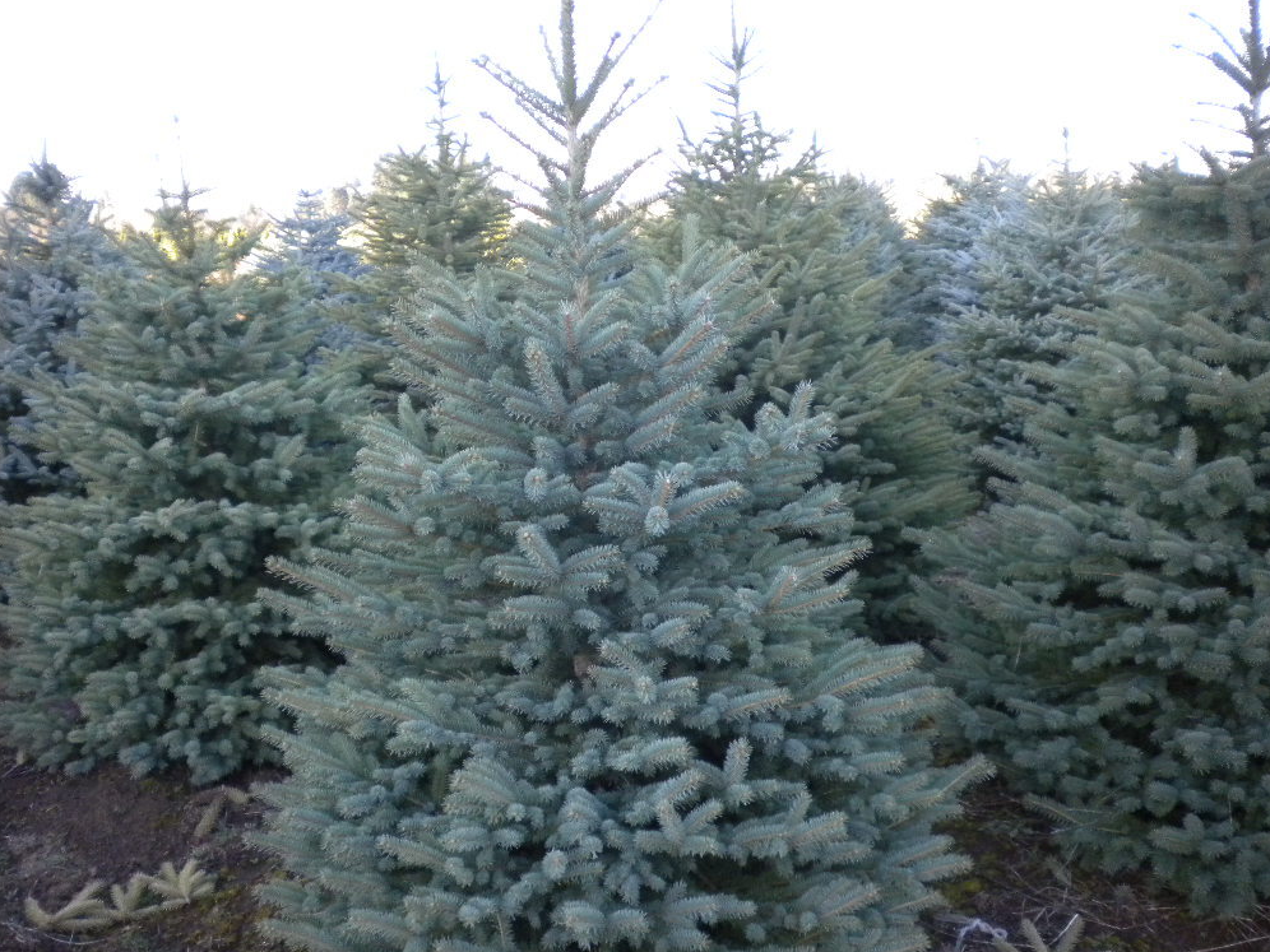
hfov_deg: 51.4
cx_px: 649
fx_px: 1321
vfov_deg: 39.7
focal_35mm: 36
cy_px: 484
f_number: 3.1
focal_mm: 6.3
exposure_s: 1/281
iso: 400
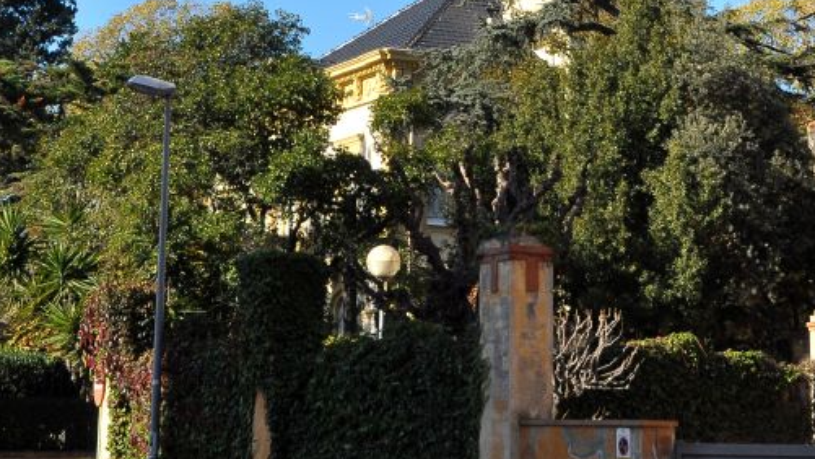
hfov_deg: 22.9
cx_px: 490
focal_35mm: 93
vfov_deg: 12.7
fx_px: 2012
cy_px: -62
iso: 450
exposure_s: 1/1250
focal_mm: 29
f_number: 7.1
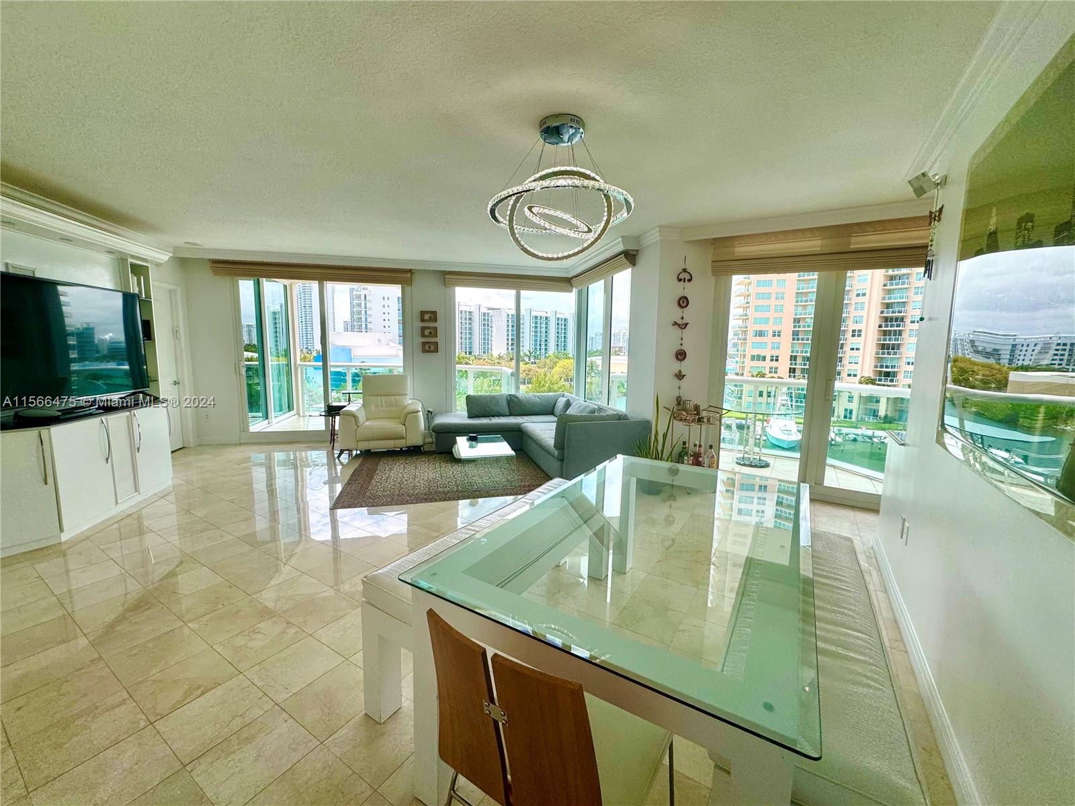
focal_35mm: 14
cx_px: 538
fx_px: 435
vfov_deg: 85.7
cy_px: 403
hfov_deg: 102.1
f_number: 2.2
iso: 40
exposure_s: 1/541
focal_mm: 2.22
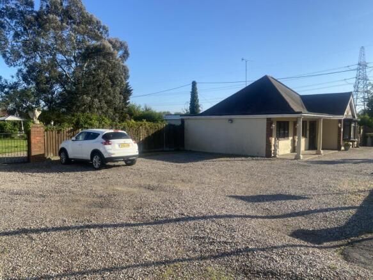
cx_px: 186
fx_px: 280
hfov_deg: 67.3
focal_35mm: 26
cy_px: 140
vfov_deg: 53.0
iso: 32
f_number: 1.8
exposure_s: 1/2066
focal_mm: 4.25
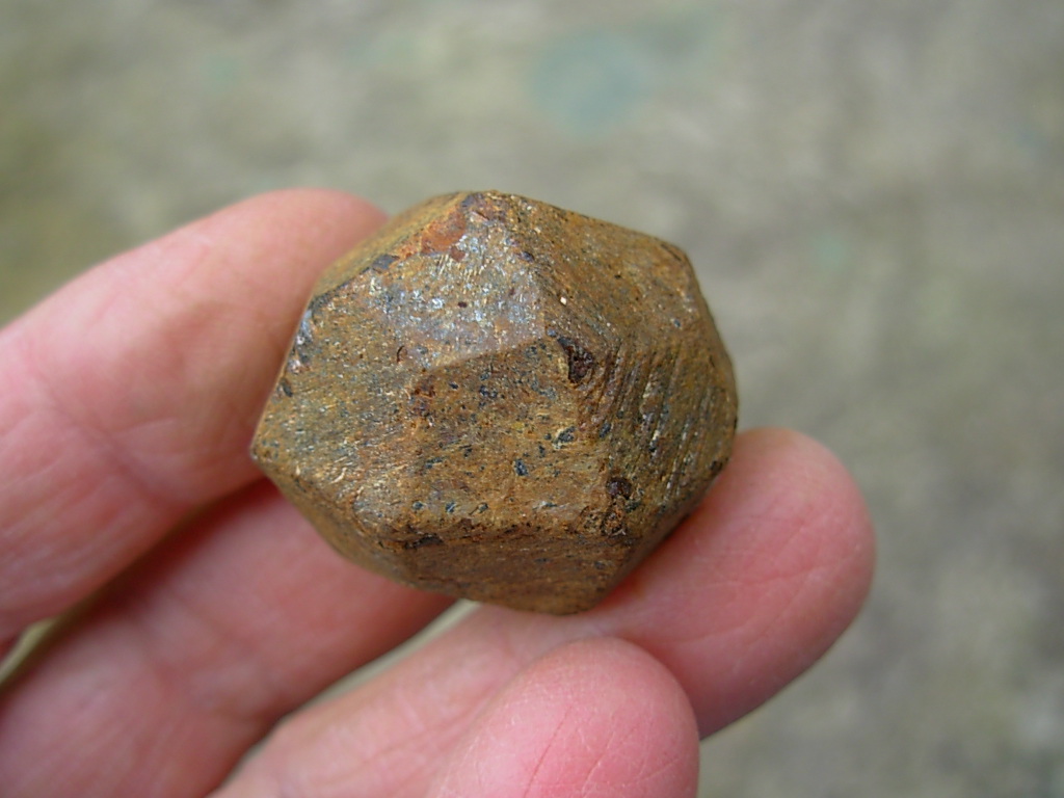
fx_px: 1168
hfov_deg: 49.0
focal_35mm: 38
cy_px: 399
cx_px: 532
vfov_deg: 37.7
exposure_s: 1/64
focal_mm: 6.3
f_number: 2.9
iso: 50
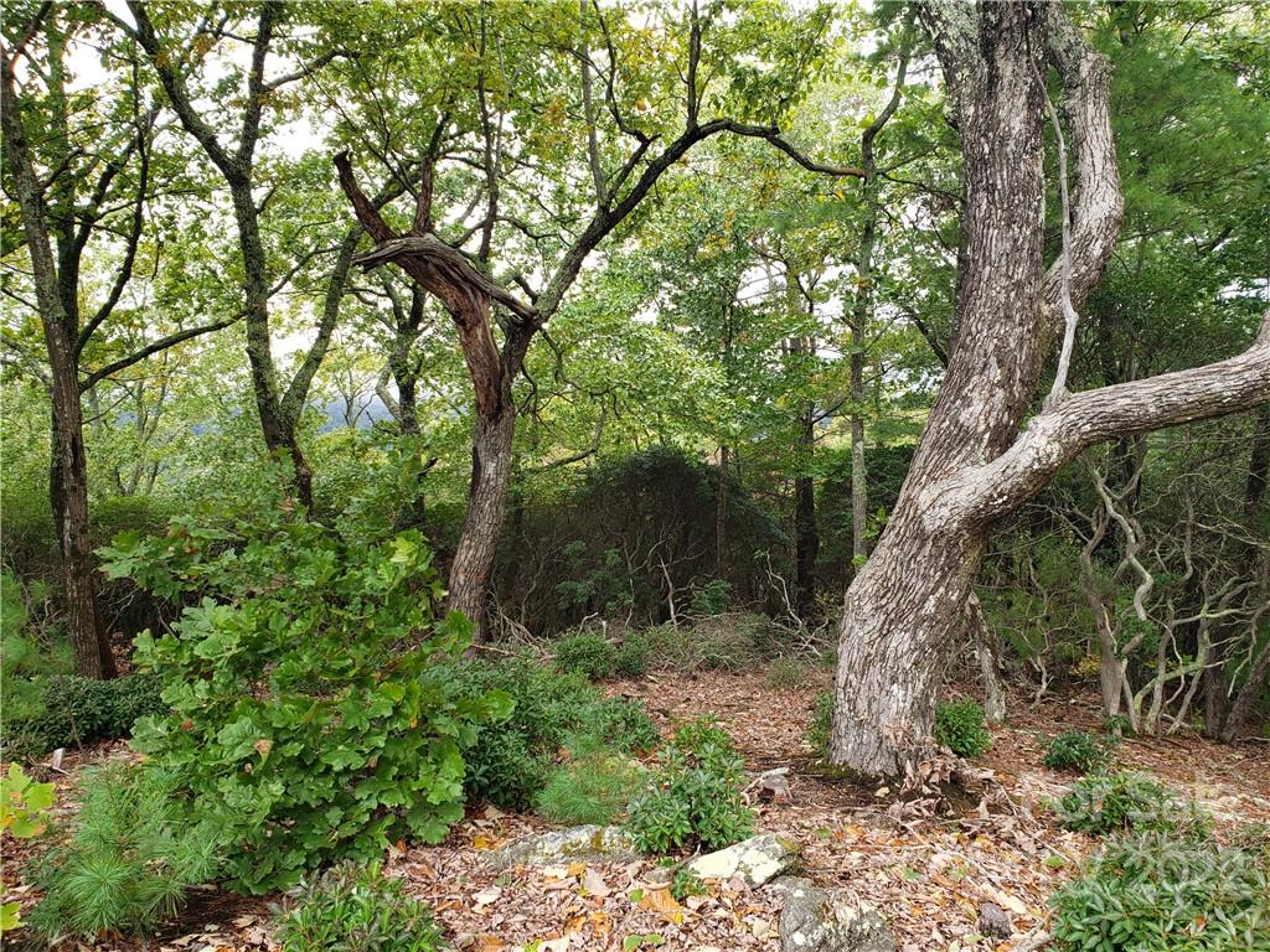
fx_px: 954
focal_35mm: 26
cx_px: 635
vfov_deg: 53.1
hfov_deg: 67.3
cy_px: 476
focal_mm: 4.3
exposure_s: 1/120
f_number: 2.4
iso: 50
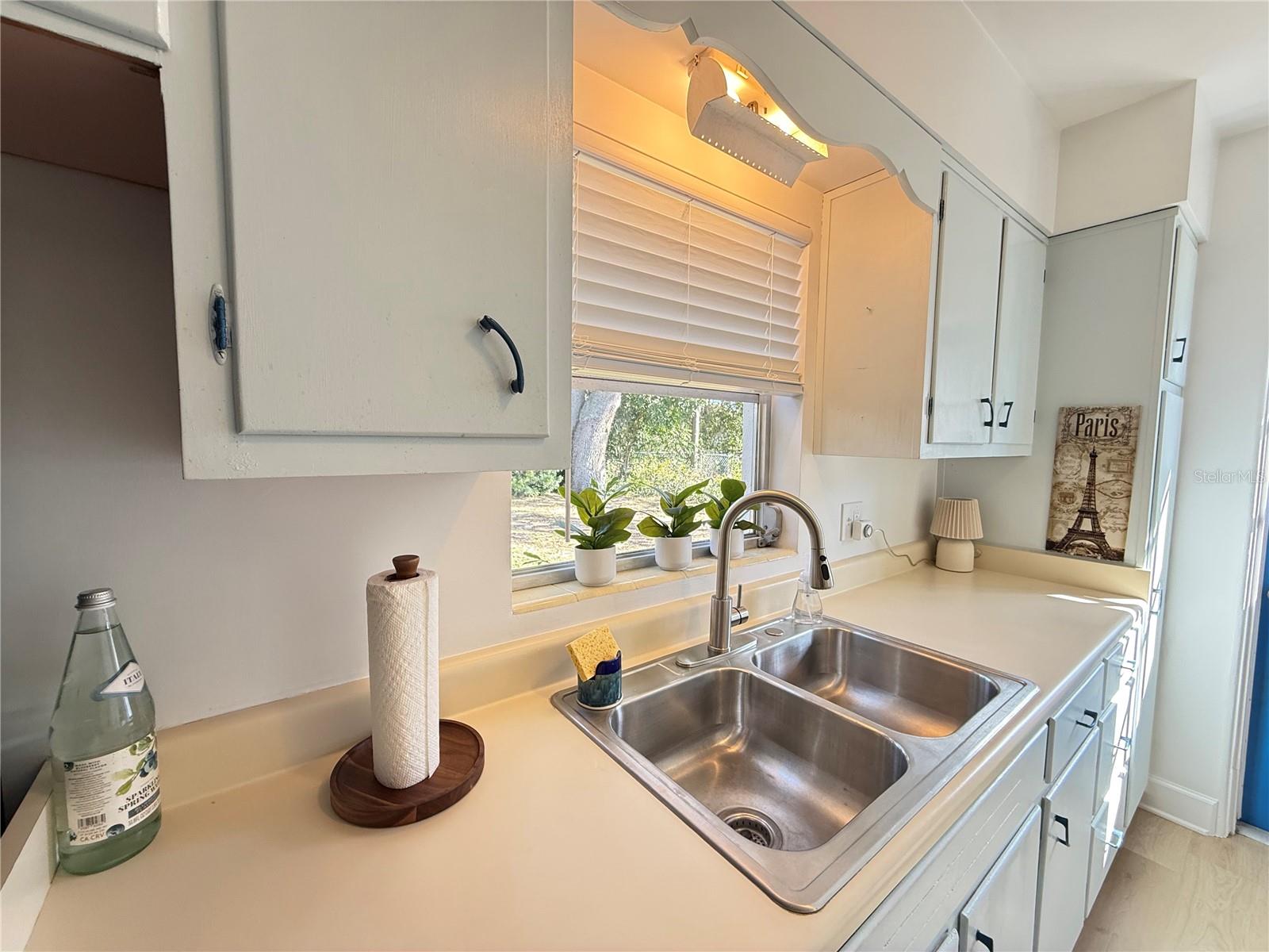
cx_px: 634
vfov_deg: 85.7
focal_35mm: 14
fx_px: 513
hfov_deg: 102.1
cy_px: 476
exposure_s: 1/99
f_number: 2.2
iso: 160
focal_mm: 2.22
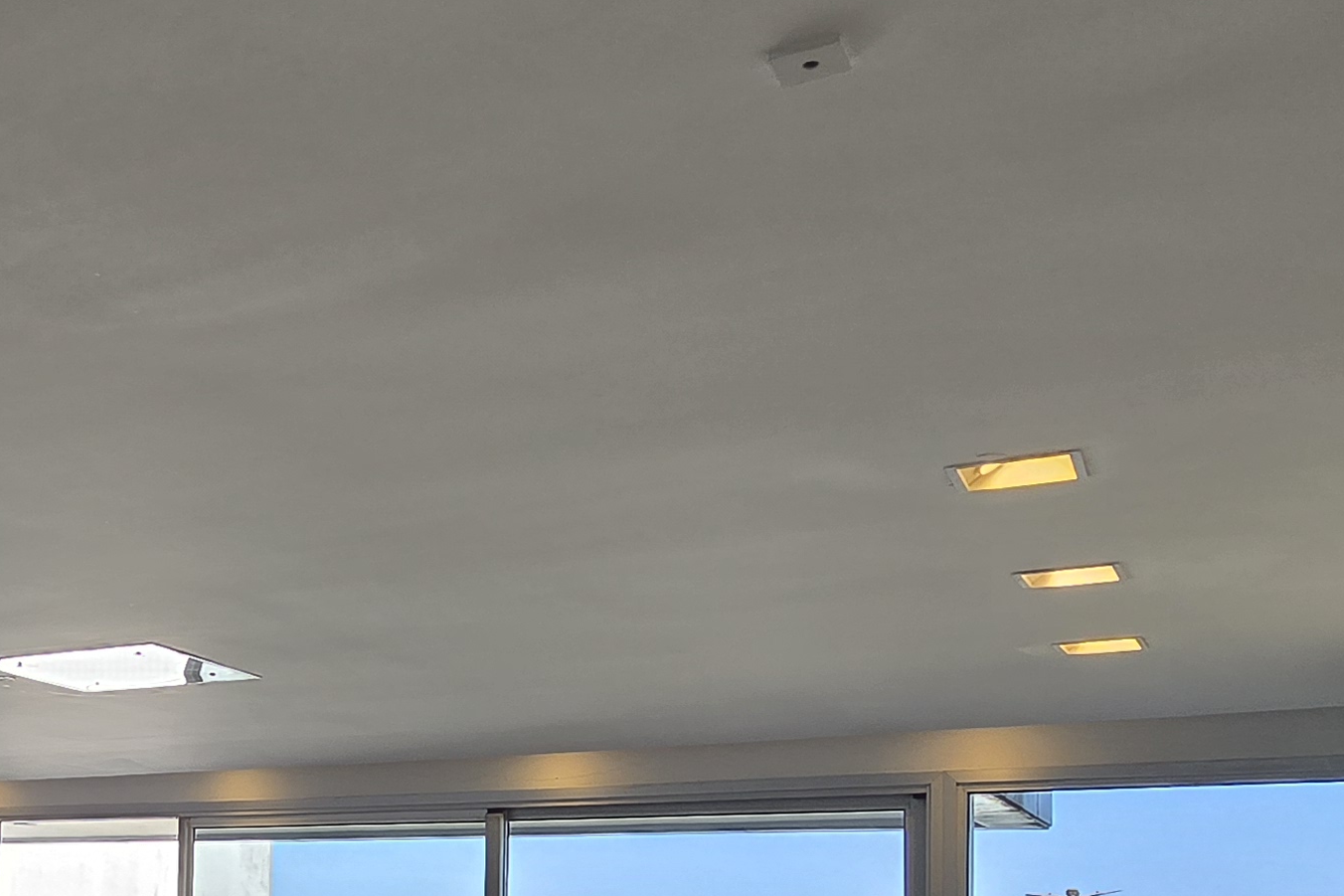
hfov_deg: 41.2
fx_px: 1493
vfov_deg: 30.9
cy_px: 904
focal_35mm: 40
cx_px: -44
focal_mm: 2.2
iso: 50
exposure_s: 1/131
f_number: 2.2
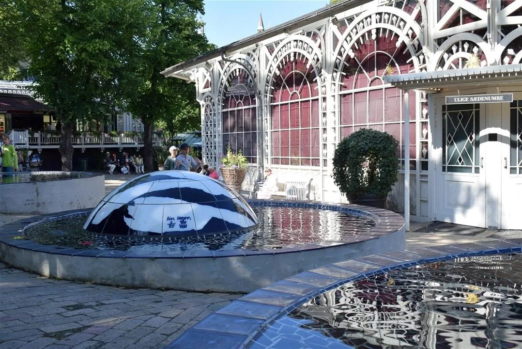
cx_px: 261
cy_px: 174
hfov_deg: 51.3
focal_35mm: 38
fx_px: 544
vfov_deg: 35.5
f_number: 8
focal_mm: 25
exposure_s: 1/250
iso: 200
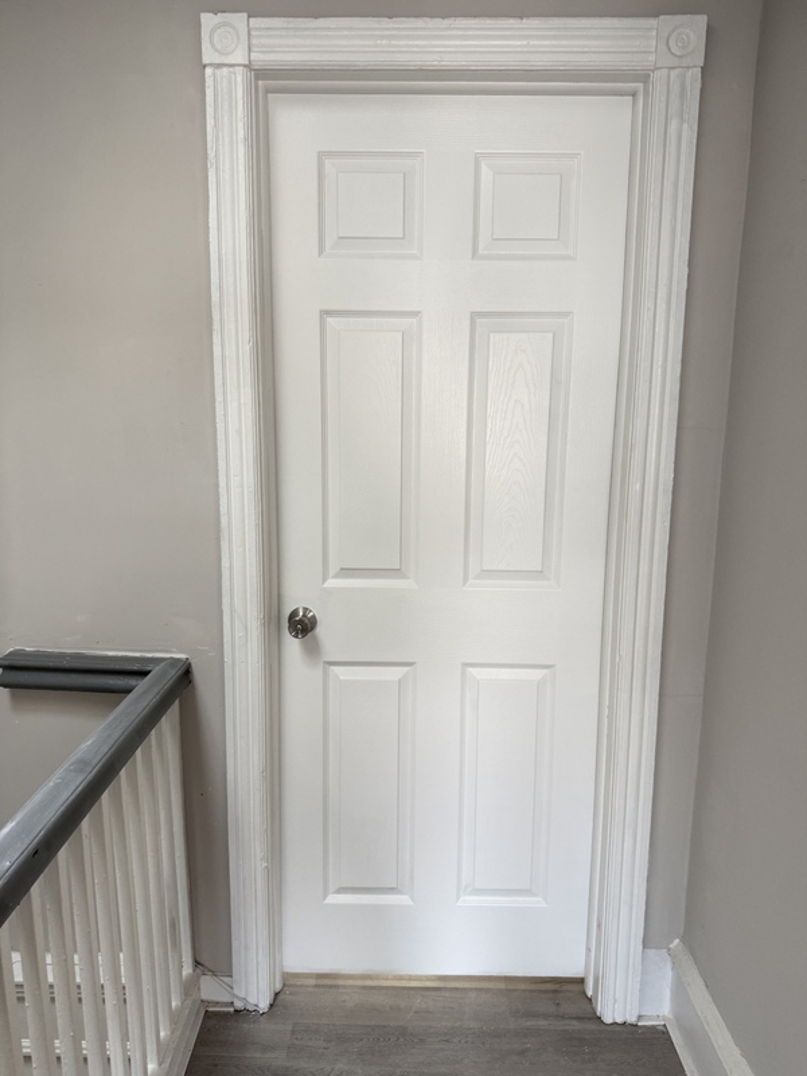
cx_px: 404
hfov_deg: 56.8
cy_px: 538
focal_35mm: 24
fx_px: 746
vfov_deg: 71.6
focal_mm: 6.76
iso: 200
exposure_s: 1/60
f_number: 1.78
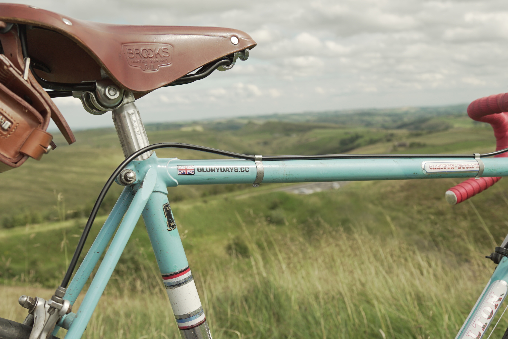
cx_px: 254
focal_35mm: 42
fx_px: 593
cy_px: 170
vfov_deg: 31.9
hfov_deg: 46.4
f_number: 7.1
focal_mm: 28
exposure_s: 1/500
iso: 200
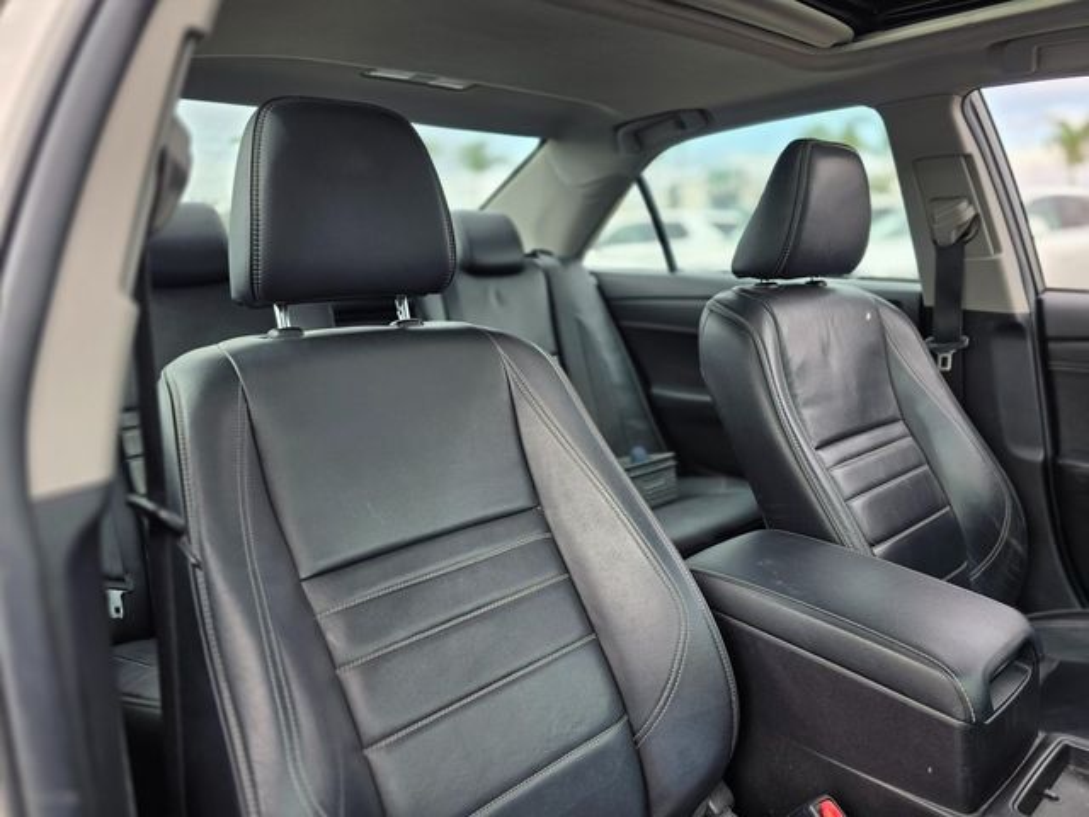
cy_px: 408
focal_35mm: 23
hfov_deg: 73.9
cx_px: 544
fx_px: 724
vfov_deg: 58.9
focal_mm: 6.3
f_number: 1.7
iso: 40
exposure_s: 1/359
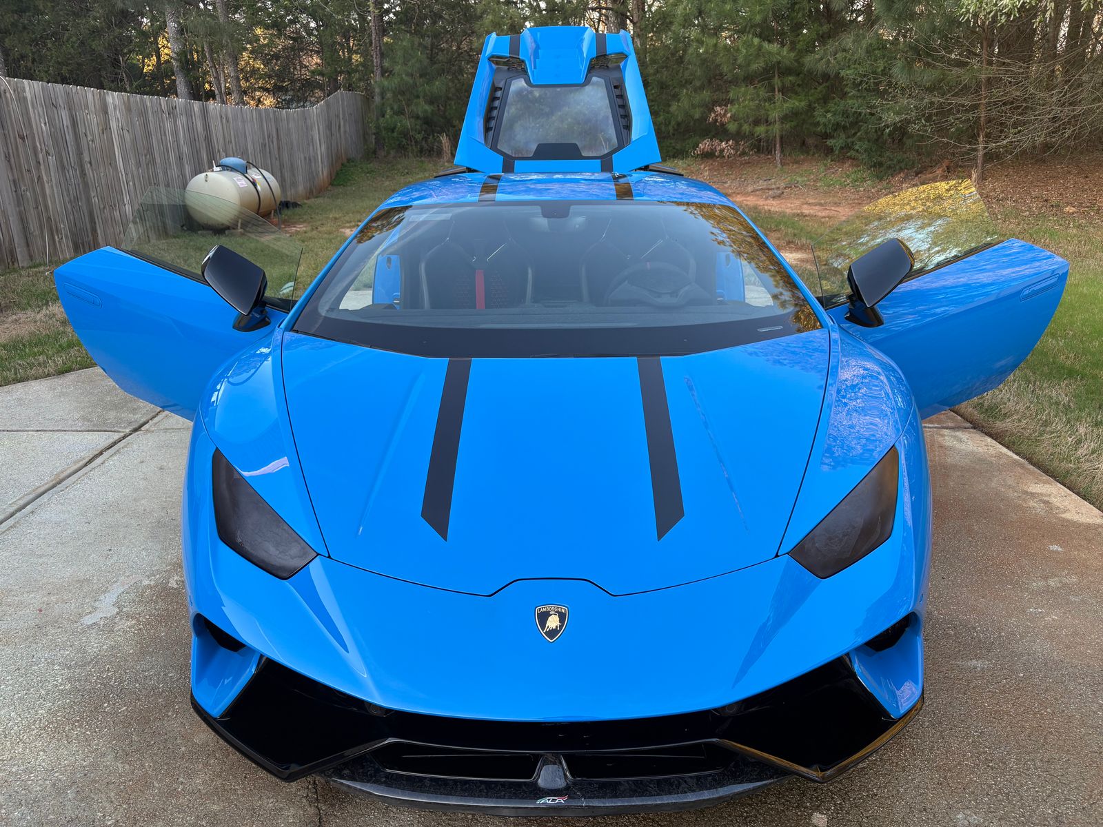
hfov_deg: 67.3
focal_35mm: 26
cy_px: 414
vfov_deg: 53.1
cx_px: 552
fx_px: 828
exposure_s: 1/122
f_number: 1.6
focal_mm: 5.96
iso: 50
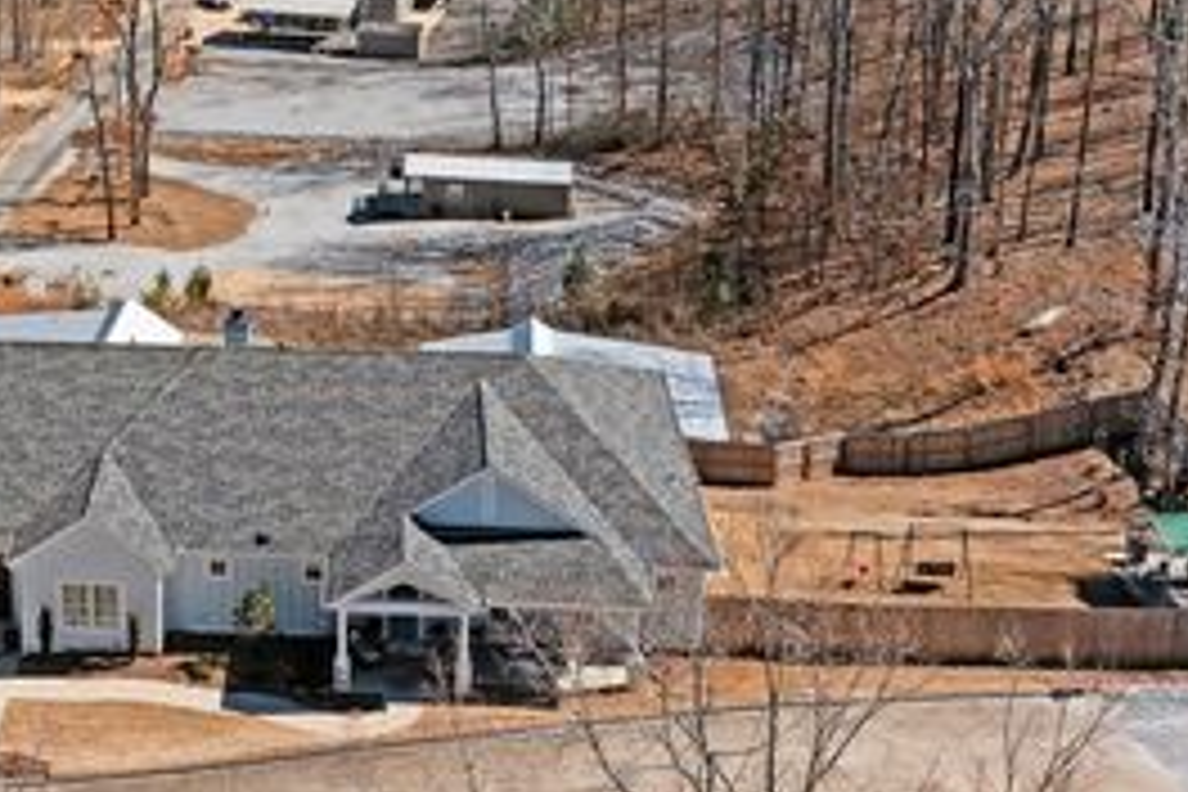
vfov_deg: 24.8
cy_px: 83
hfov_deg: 35.8
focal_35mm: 53
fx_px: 1749
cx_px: 176
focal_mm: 10.26
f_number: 8
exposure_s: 1/240
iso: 100
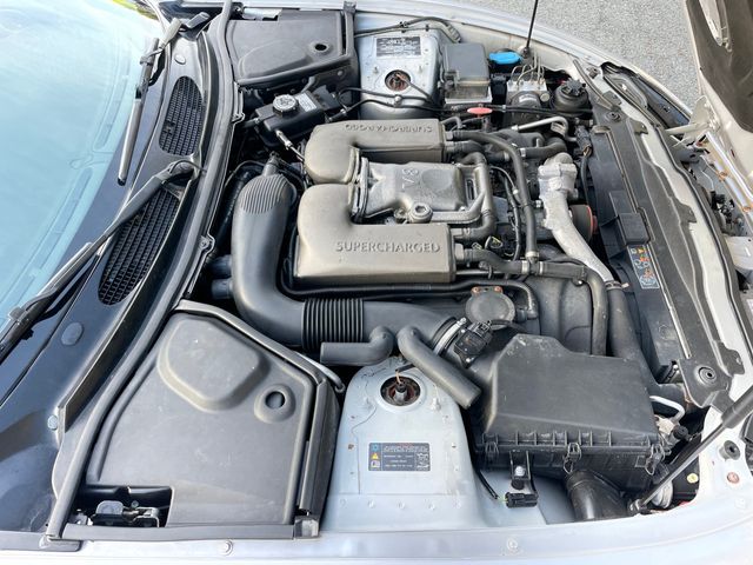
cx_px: 376
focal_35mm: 26
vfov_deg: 53.1
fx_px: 566
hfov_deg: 67.3
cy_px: 282
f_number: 1.6
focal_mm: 4.2
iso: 50
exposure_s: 1/121
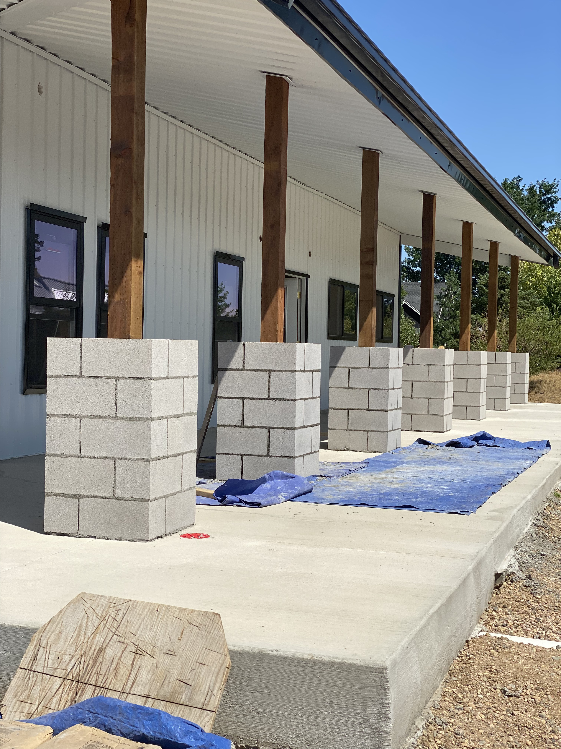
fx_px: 1124
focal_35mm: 52
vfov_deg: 36.8
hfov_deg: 28.0
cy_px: 374
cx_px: 280
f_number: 2
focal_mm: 6
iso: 20
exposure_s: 1/2283
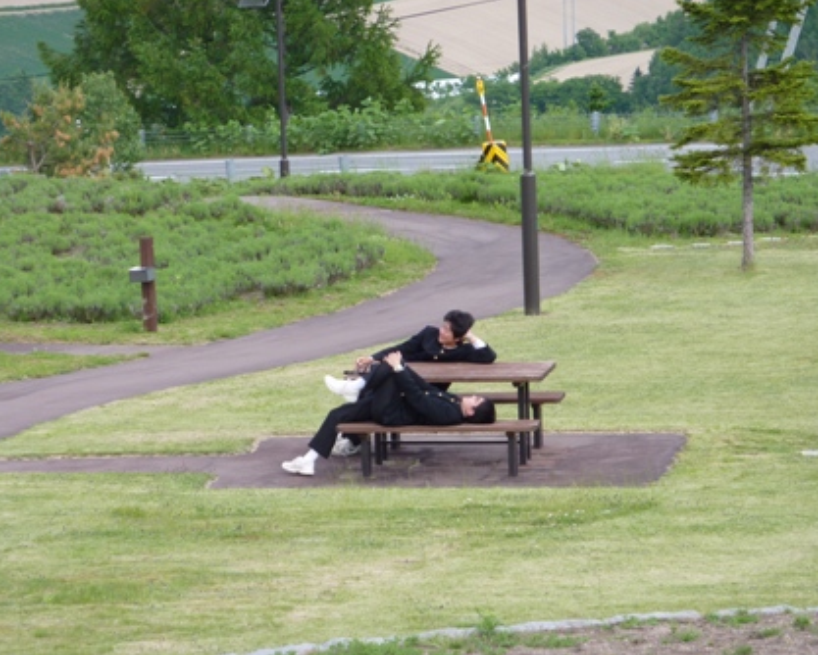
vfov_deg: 6.6
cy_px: 328
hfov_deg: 8.2
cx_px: 424
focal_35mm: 236
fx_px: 5716
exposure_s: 1/125
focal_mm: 37
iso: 80
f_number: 4.6
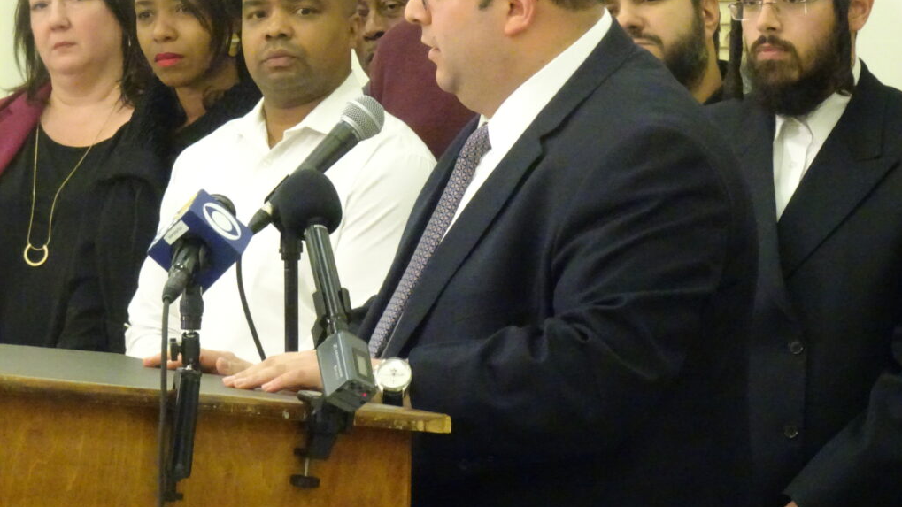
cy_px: 207
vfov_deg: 5.9
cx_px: 451
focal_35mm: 207
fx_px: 4951
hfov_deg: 10.4
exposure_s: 1/60
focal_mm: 32.24
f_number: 6.3
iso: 3200
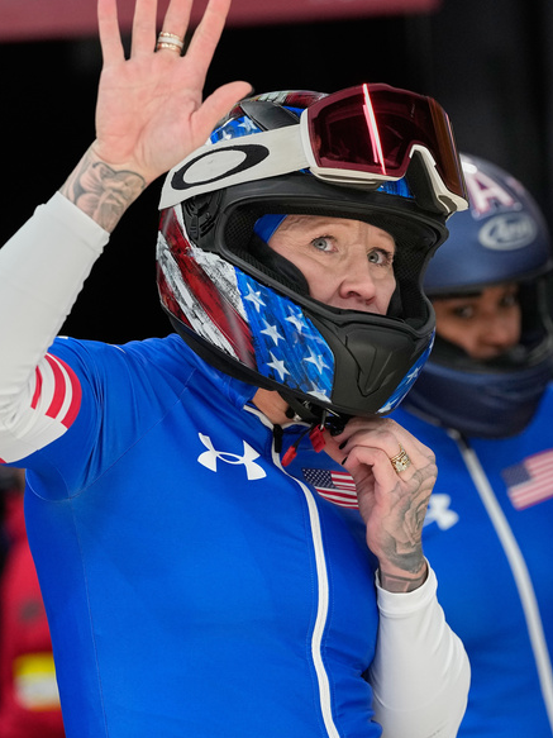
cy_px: 322
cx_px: 457
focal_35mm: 250
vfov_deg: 7.9
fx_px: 5327
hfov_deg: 5.9
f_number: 3.5
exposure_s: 1/800
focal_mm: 148
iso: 2000
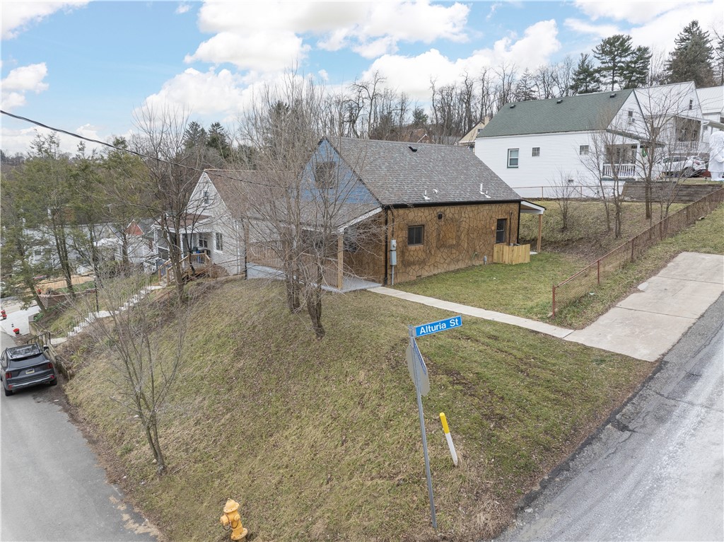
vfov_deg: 56.7
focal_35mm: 24
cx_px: 362
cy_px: 271
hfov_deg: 71.6
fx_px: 501
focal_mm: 12.29
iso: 100
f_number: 4.5
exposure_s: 1/320
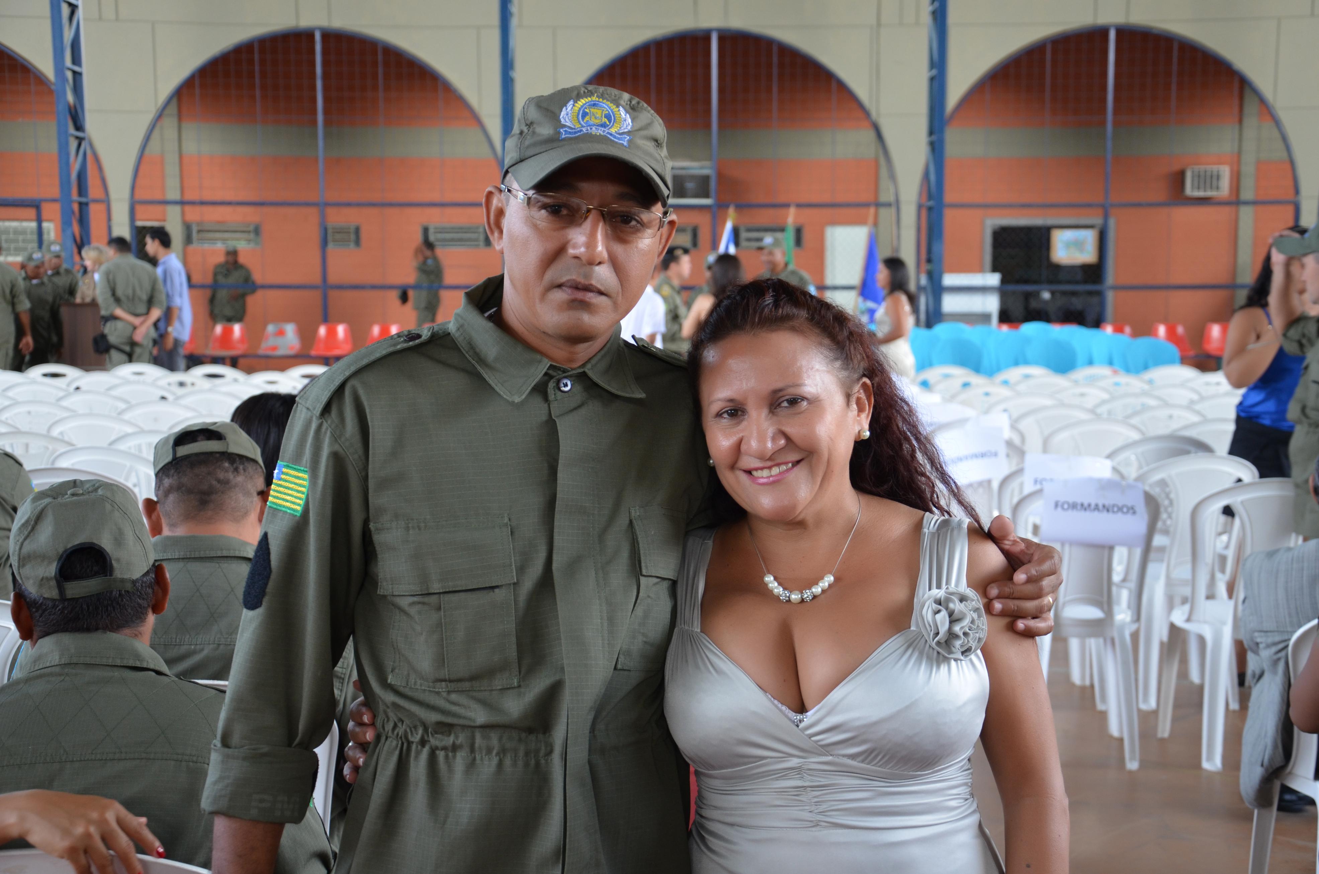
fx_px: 1865
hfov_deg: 39.0
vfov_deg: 26.4
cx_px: 660
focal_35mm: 51
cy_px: 437
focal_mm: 34
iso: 400
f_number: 4.5
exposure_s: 1/80
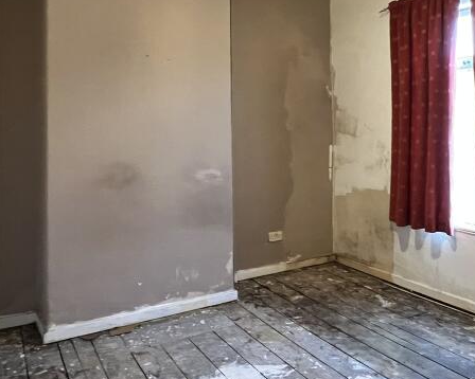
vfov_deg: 49.4
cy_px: 140
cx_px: 286
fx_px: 408
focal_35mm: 29
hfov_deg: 59.9
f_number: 1.8
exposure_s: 1/50
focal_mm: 1.57
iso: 640
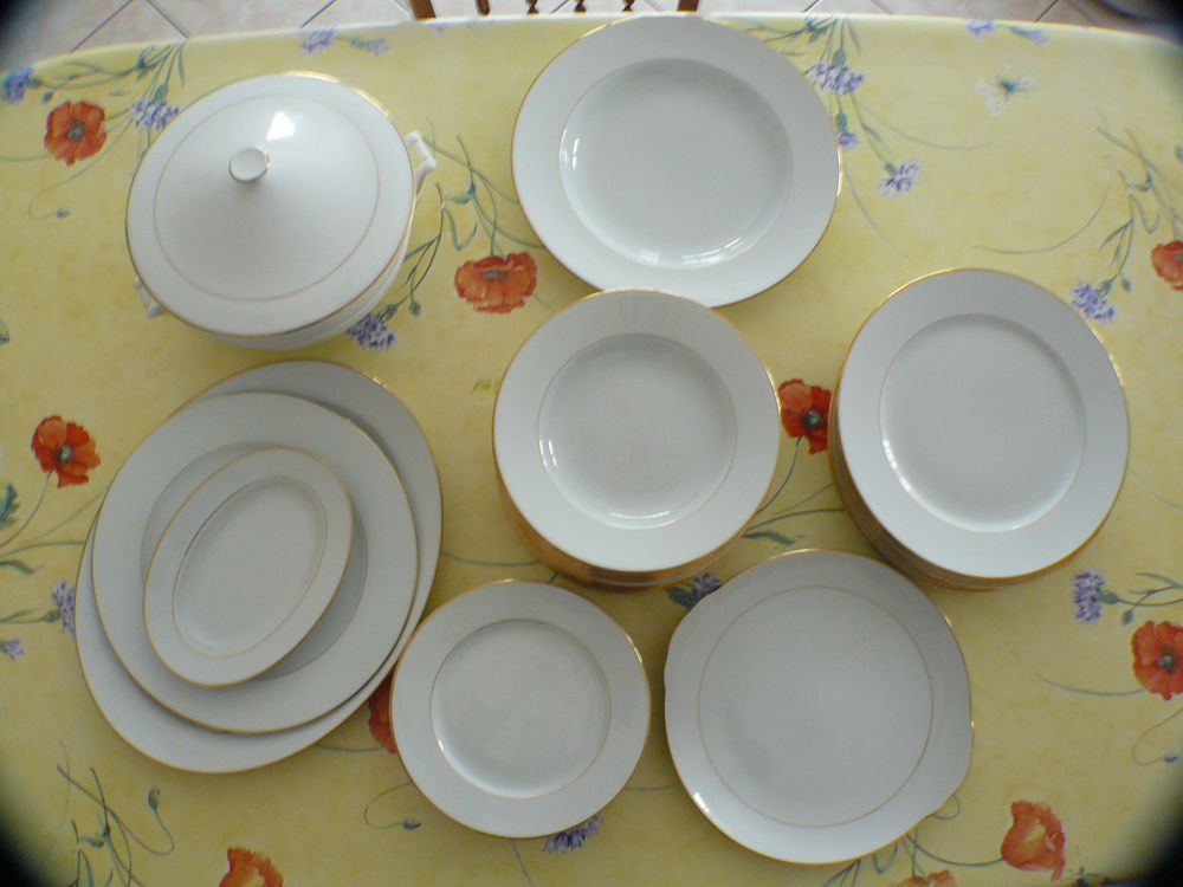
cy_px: 444
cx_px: 592
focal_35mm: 36
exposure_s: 1/3.2
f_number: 2.8
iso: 200
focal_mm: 6
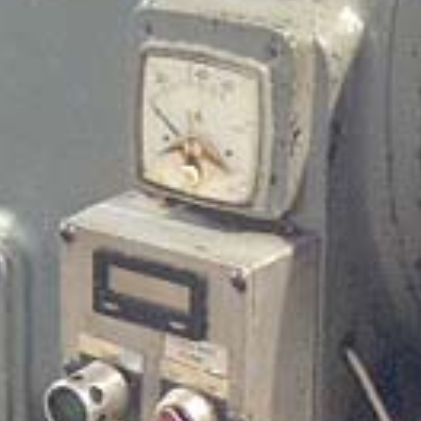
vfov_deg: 12.4
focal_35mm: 141
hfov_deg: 12.3
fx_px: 1940
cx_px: 67
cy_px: 210
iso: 250
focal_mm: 4.12
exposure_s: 1/20
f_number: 2.4
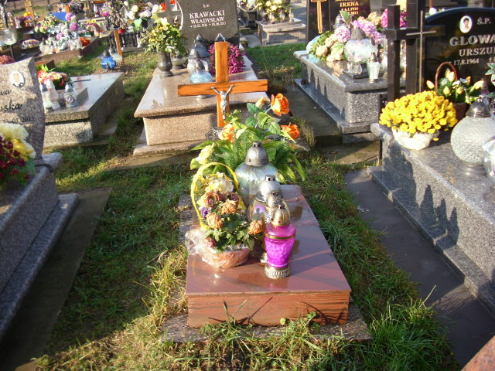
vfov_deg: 38.7
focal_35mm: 37
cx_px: 248
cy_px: 186
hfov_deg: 50.1
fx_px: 529
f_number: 2.8
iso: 50
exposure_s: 1/323
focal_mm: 6.2
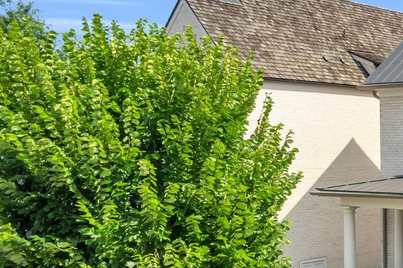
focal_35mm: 64
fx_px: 716
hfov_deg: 26.6
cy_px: 198
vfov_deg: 21.1
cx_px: 526
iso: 110
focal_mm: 8.38
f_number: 2.8
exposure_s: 1/320
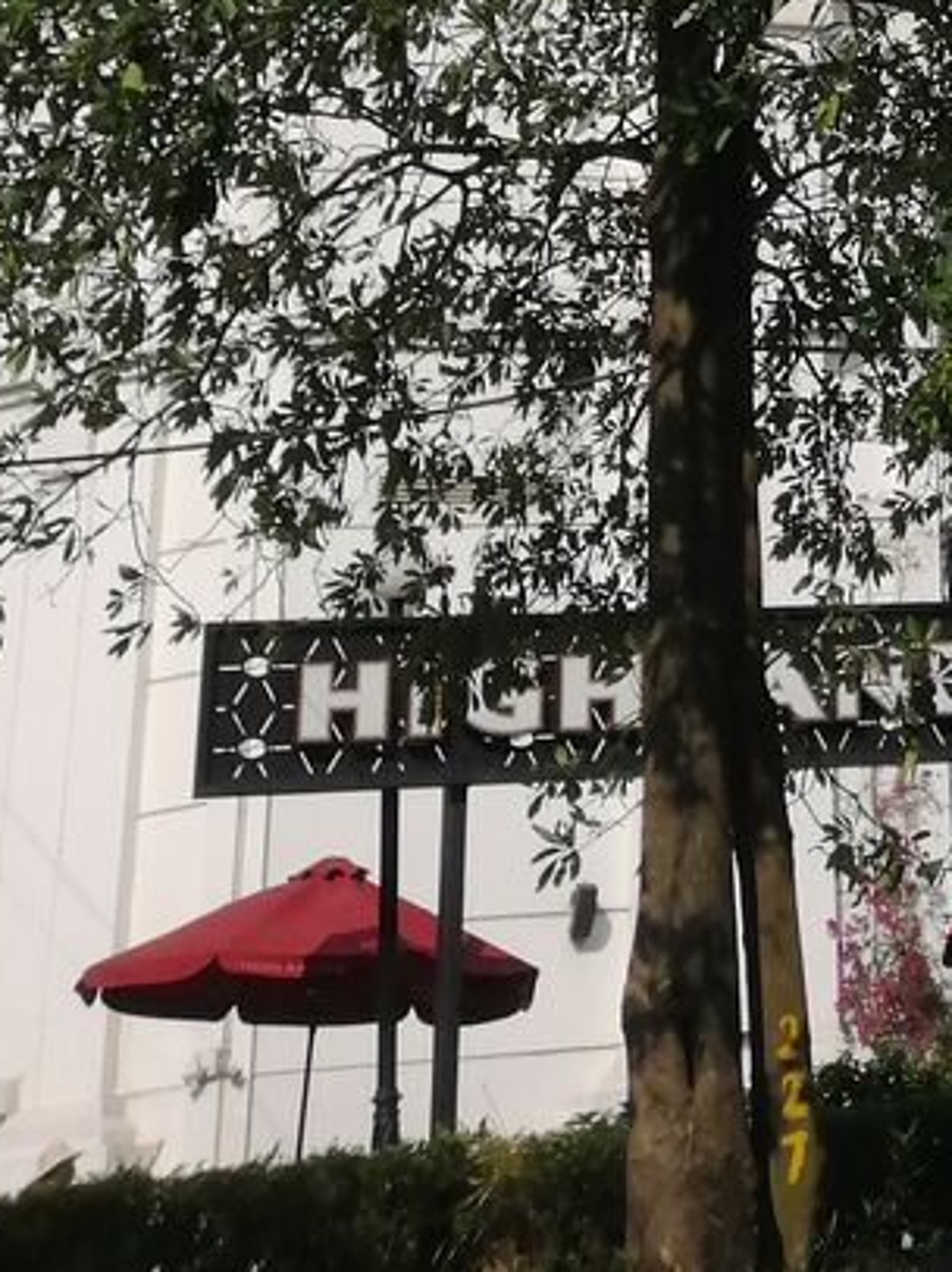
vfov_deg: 20.0
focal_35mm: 82
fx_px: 3010
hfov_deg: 16.6
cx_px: 1359
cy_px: -721
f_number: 1.8
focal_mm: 3.6
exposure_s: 1/3623
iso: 50
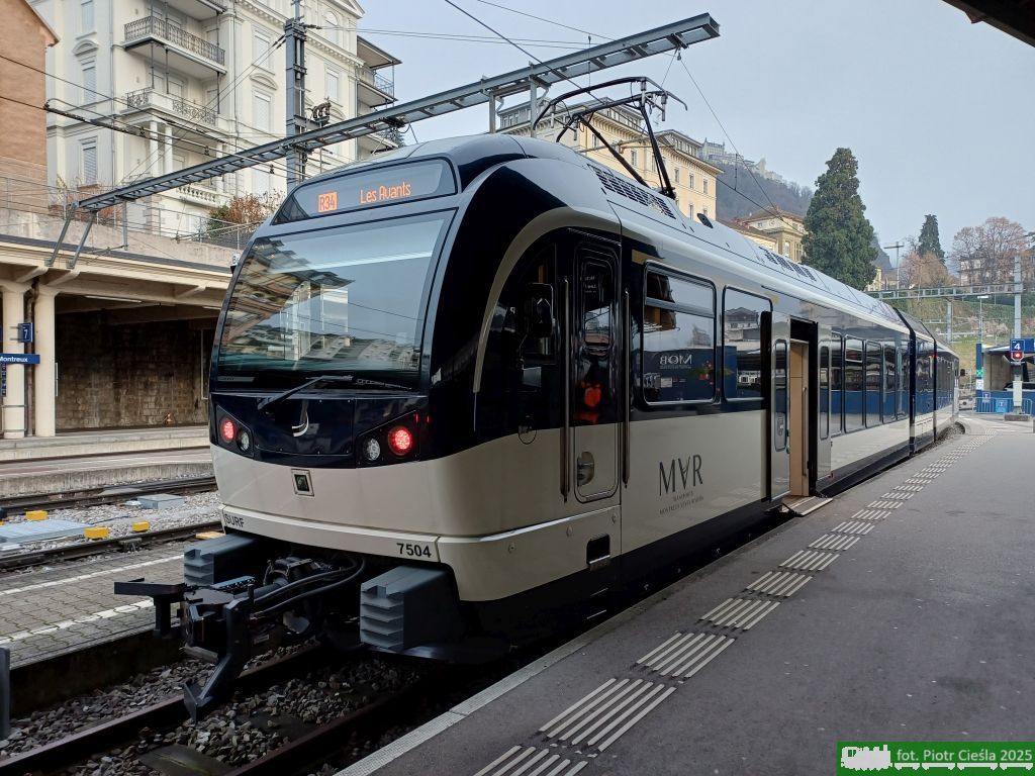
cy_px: 388
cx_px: 518
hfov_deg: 69.4
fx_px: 747
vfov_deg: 54.9
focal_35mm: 25
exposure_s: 1/50
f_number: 1.8
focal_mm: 4.65
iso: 80
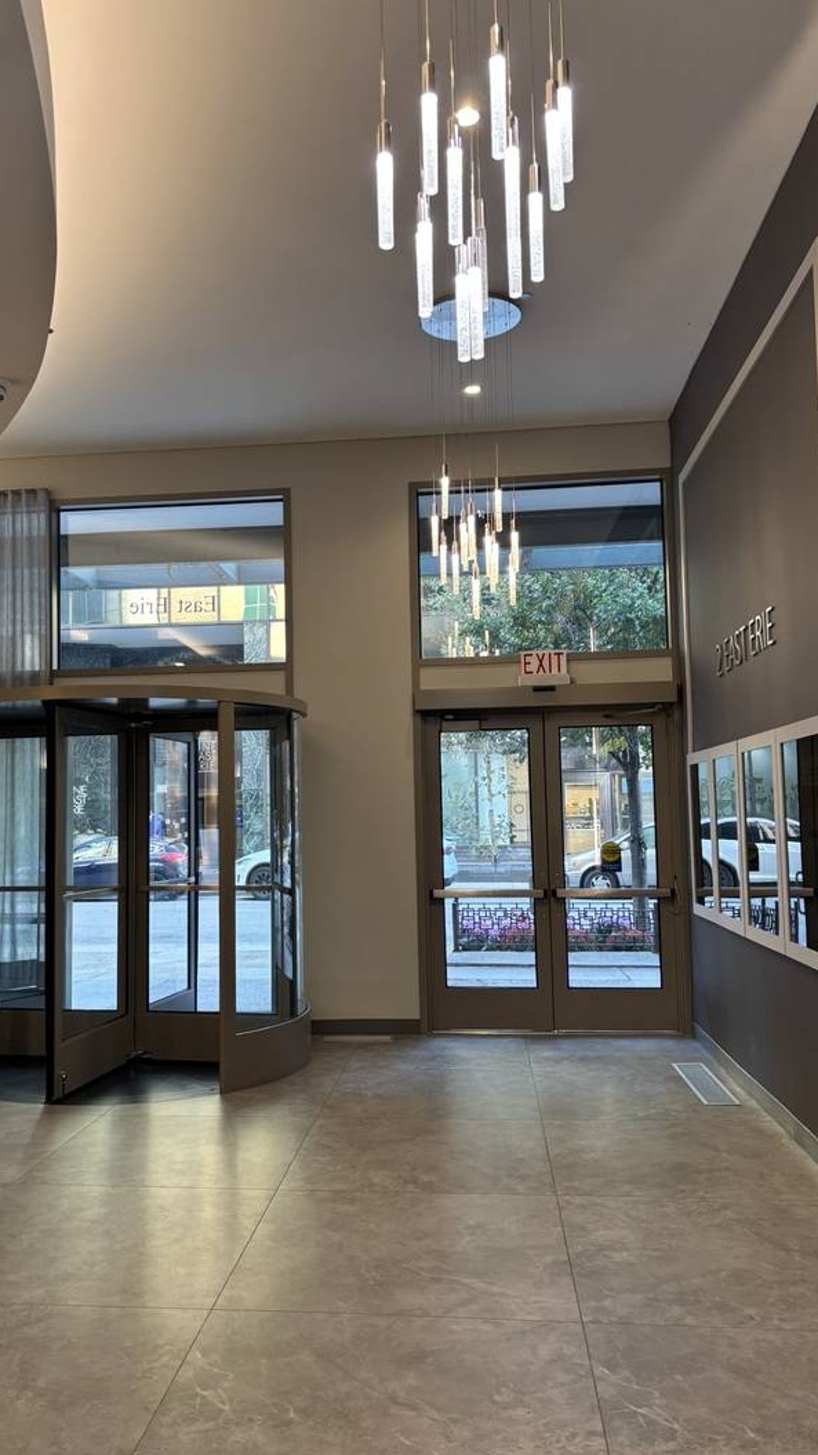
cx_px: 342
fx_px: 1119
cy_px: 725
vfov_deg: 66.1
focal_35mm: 29
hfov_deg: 40.0
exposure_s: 1/60
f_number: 1.6
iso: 80
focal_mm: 5.96
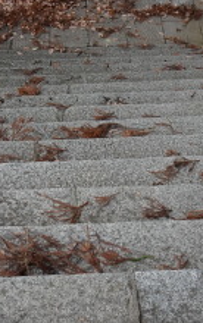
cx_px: 100
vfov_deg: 34.0
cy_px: 166
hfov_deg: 21.7
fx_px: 530
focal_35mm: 60
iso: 80
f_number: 3.5
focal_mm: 4.25
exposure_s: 1/80
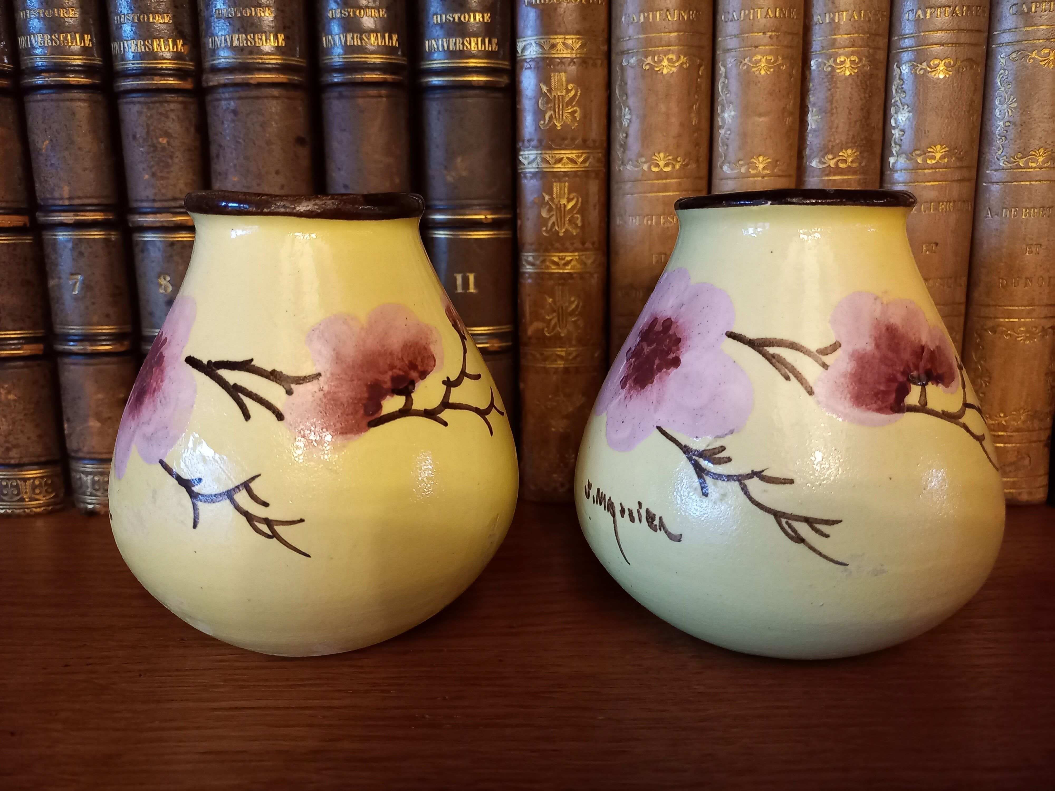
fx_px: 762
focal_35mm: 25
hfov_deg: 69.4
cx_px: 528
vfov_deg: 54.9
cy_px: 396
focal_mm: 4.65
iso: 640
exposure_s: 1/24
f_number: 1.8
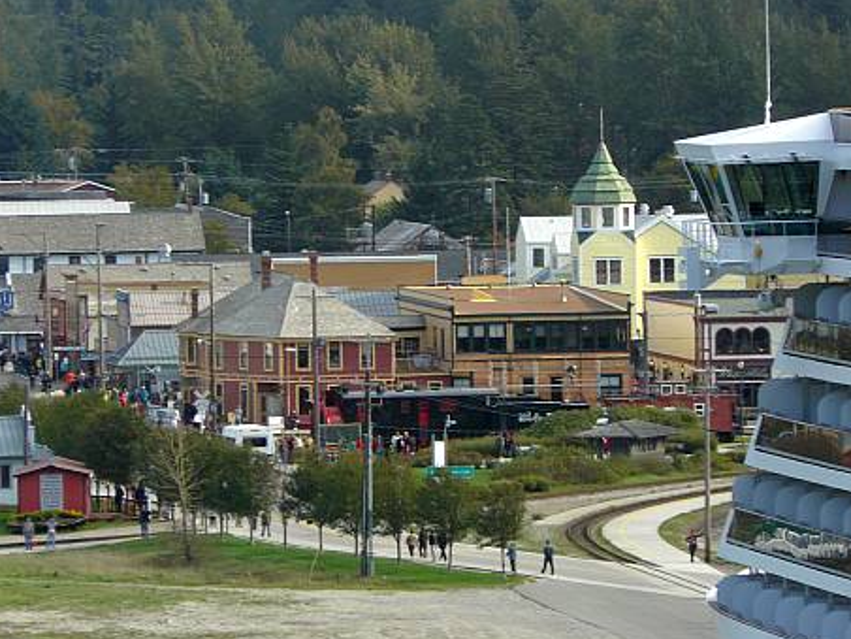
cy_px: 324
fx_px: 8998
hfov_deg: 5.4
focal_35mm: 366
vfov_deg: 4.1
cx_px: 416
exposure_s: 1/125
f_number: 8
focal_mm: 57.6
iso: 100
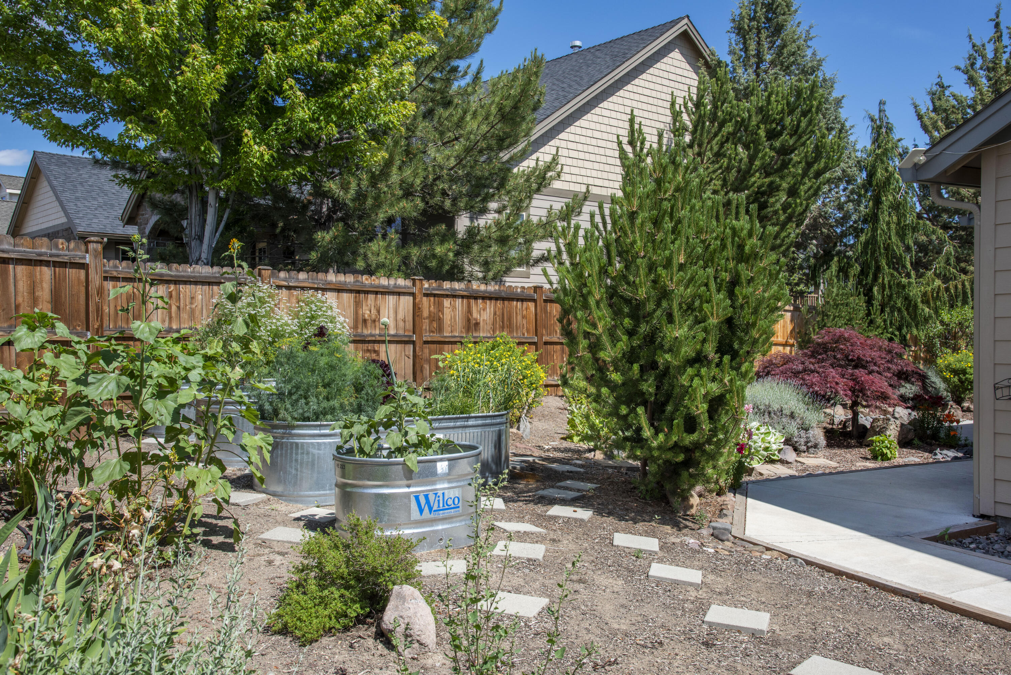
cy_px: 338
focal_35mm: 32
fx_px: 899
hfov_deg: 58.7
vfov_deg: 41.1
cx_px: 506
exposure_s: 1/250
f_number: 11
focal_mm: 32
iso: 200
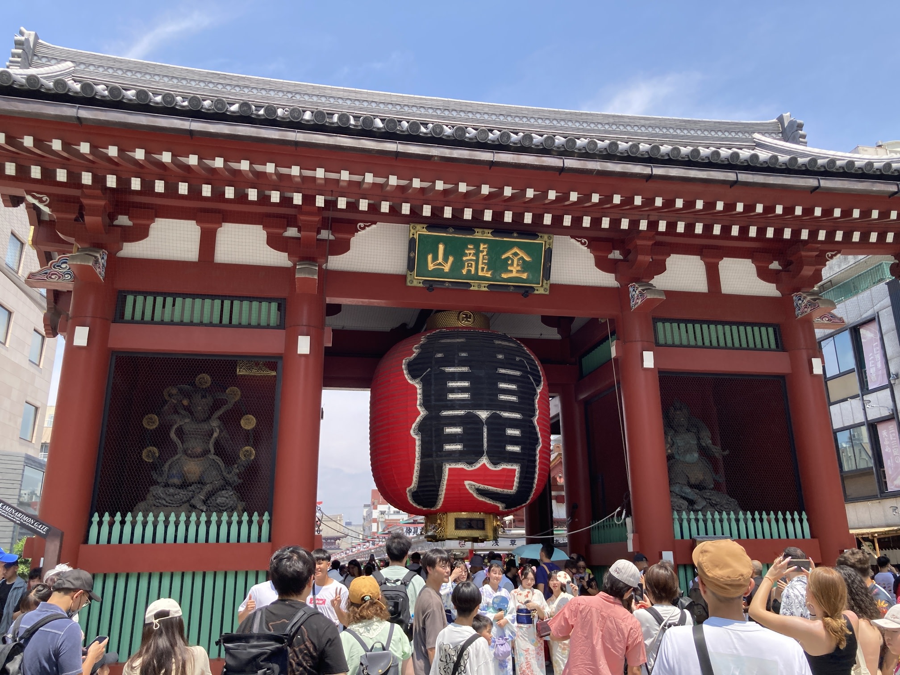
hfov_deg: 63.4
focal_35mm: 28
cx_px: 450
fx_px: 728
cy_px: 338
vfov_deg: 49.7
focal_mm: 4
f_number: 1.8
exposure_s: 1/738
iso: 20
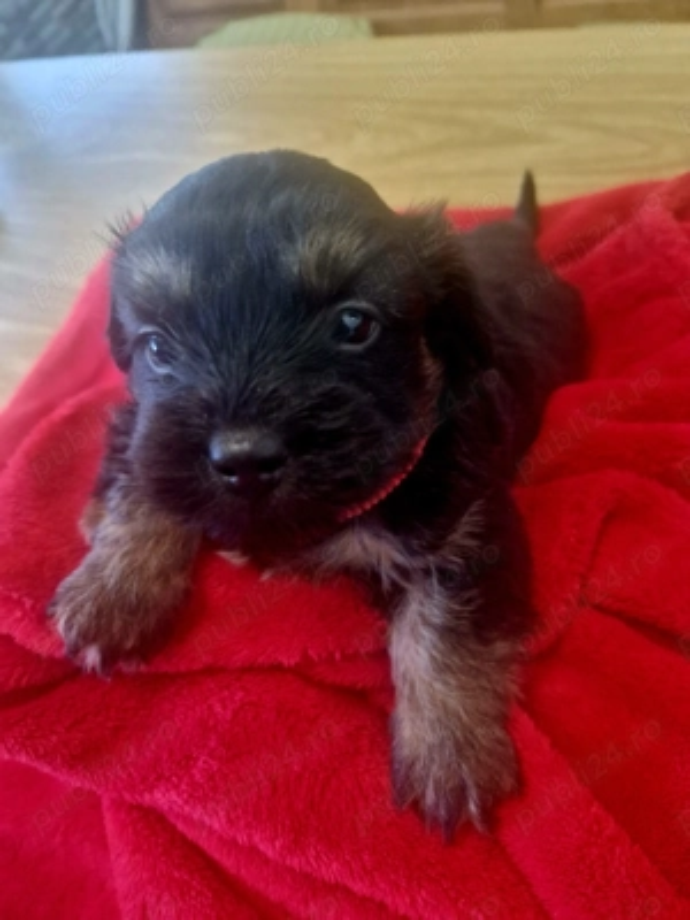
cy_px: 460
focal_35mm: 23
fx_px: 611
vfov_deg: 73.9
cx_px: 345
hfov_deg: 58.9
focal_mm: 5.4
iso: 1000
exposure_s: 1/25
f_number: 1.8
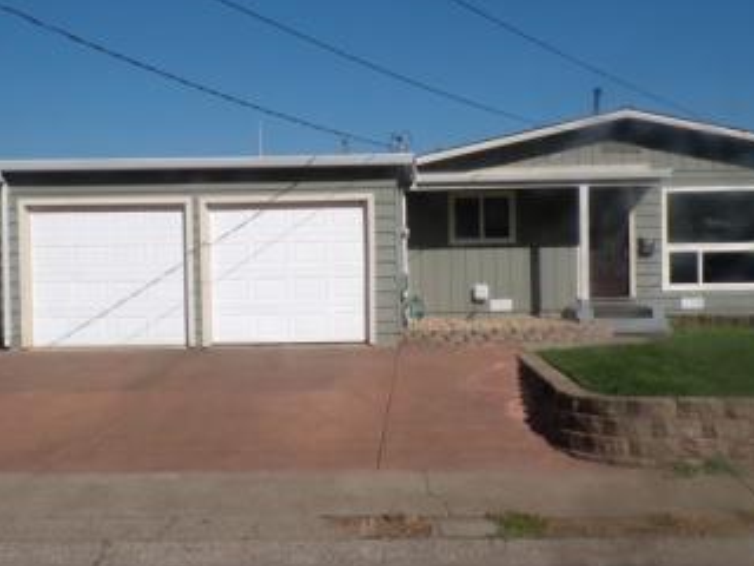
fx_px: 871
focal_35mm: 40
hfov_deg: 46.7
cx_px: 429
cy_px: 295
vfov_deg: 36.0
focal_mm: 5.8
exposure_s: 1/400
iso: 100
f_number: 8.3
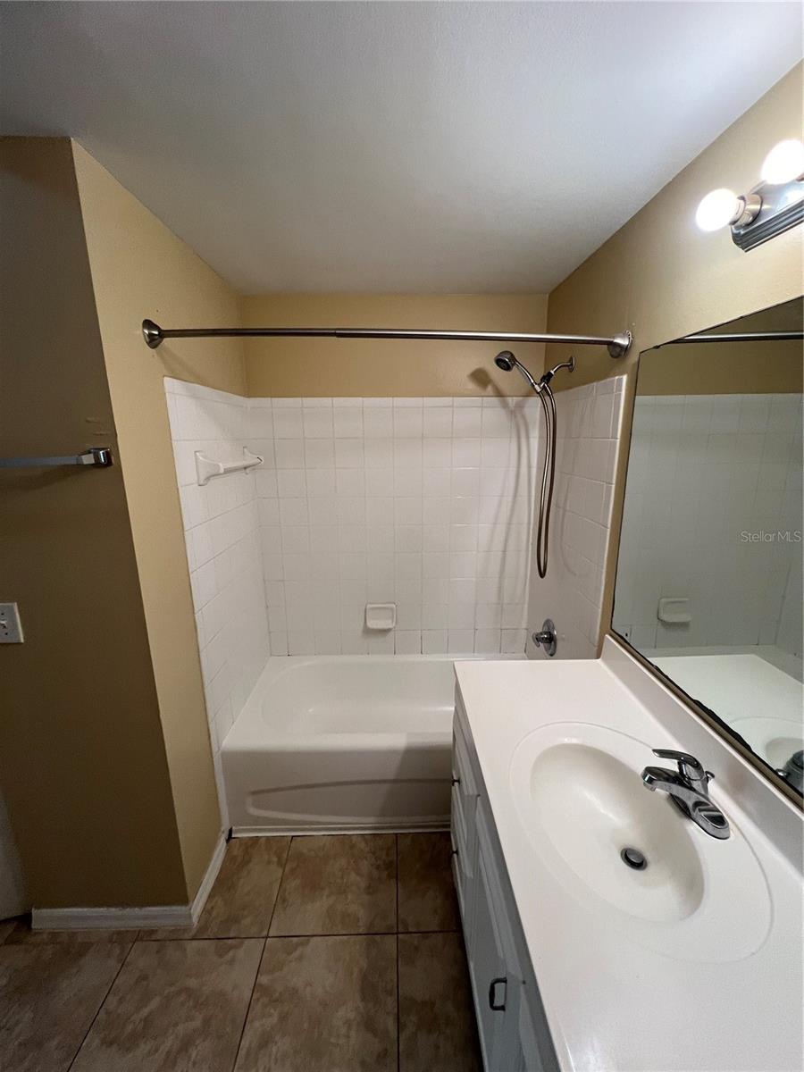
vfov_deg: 106.2
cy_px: 536
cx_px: 402
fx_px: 403
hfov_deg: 89.9
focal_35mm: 13
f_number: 1.8
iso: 100
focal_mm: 1.57
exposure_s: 1/120
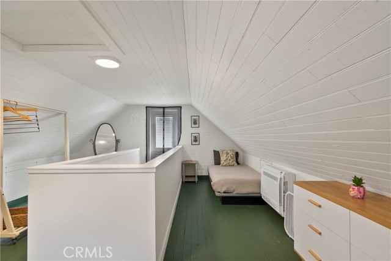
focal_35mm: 16
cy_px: 130
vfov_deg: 73.8
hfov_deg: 96.7
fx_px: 174
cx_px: 196
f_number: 5.6
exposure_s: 1/5
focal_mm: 16
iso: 250
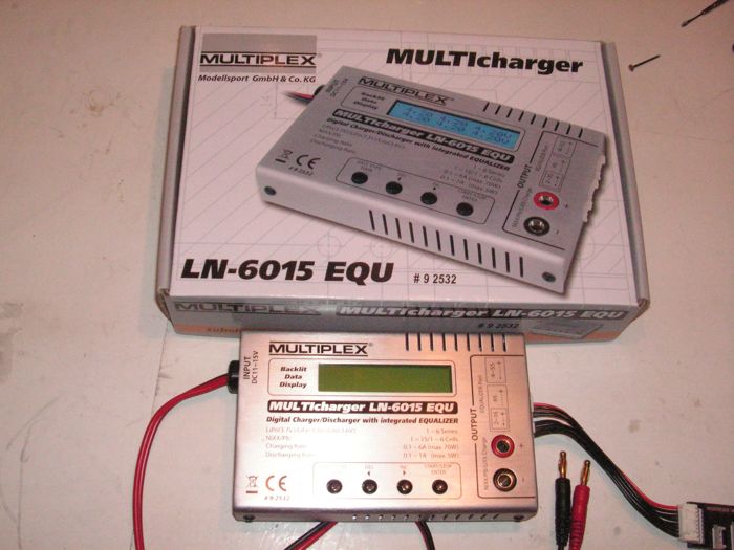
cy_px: 275
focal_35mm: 38
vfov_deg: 37.7
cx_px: 367
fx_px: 806
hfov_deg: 49.0
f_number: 6.6
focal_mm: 6.3
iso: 400
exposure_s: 1/45
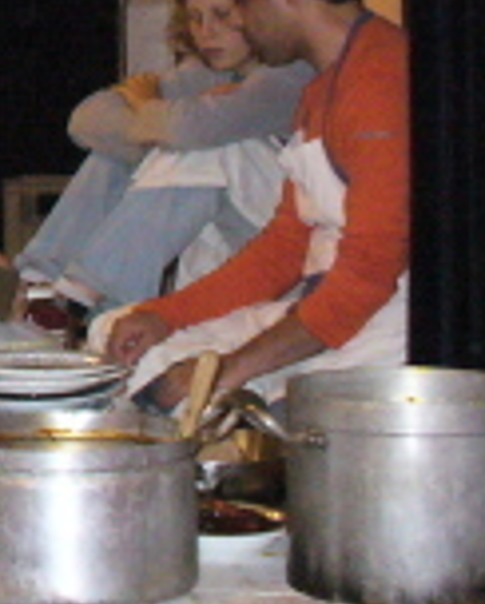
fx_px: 2722
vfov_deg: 12.3
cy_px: -167
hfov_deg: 9.4
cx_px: -557
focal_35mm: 152
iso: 400
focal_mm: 6.1
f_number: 2.8
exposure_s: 1/30
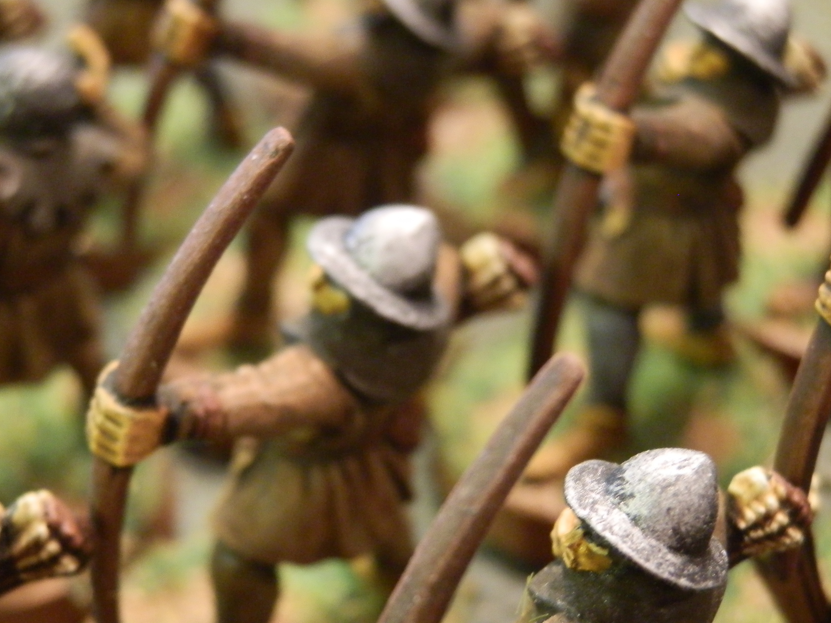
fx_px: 1920
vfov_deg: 18.4
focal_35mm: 80
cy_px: 394
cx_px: 339
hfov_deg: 24.4
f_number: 3.7
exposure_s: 1/8
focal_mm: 10.99
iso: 400
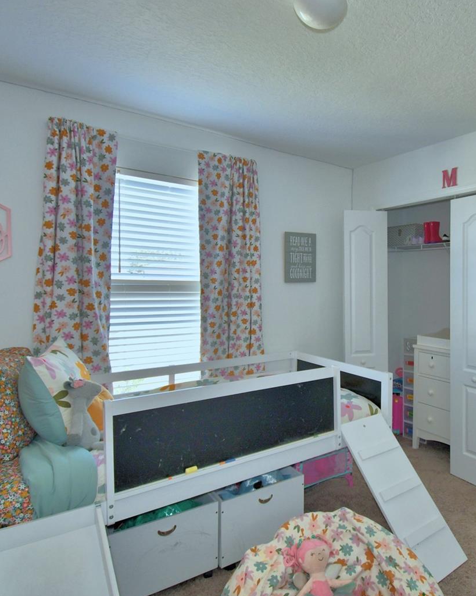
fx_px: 387
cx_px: 343
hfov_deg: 60.4
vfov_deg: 75.0
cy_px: 299
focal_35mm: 22
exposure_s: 1/60
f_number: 4.5
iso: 160
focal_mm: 10
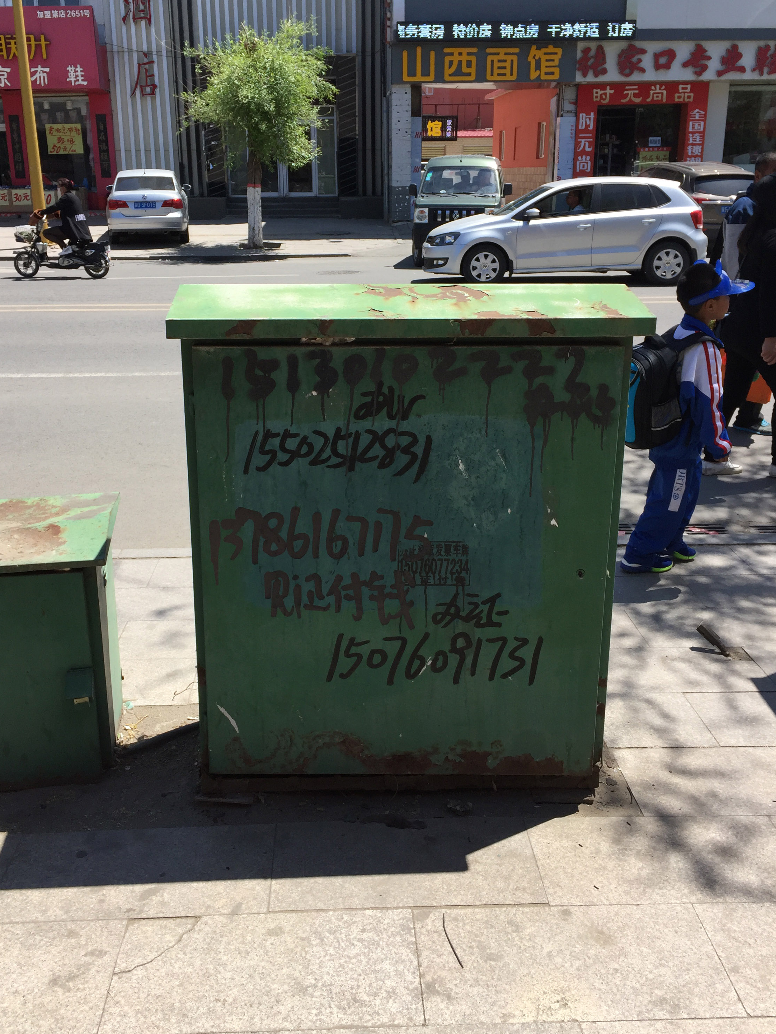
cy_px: 487
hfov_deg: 44.1
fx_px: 956
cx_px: 359
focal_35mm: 32
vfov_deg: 56.8
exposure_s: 1/1364
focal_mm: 4.15
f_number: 2.2
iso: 32
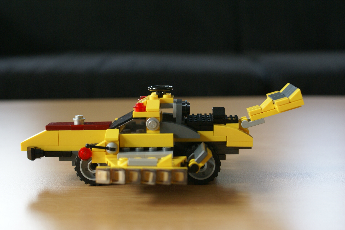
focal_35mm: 68
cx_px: 172
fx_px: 647
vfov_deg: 20.2
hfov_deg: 29.9
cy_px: 115
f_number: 5.6
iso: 400
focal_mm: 45
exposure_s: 1/30
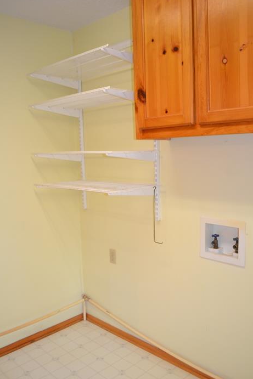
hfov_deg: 43.6
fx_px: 316
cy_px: 195
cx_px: 131
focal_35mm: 30
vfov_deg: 61.9
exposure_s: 1/60
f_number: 3.5
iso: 800
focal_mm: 18
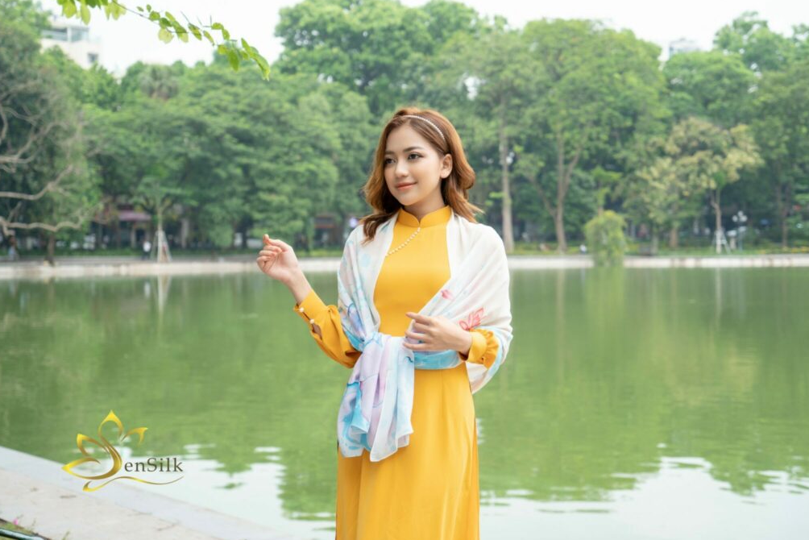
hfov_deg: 38.2
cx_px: 404
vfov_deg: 26.0
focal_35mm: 52
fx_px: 1169
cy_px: 271
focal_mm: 51
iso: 250
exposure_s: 1/320
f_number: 4
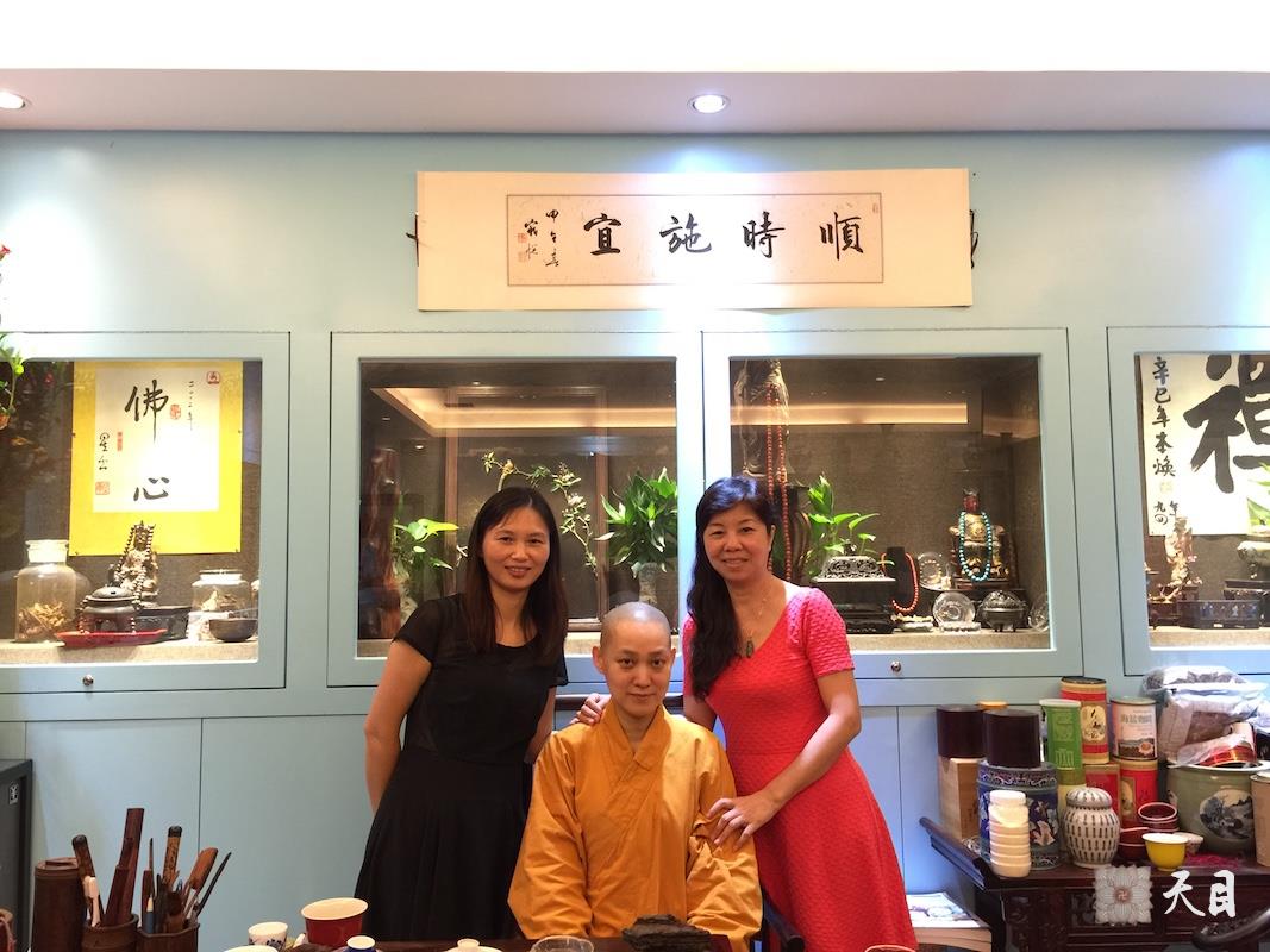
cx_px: 635
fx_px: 1064
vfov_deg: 48.2
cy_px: 476
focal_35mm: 29
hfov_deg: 61.7
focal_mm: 4.15
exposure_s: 1/17
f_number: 2.2
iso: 80
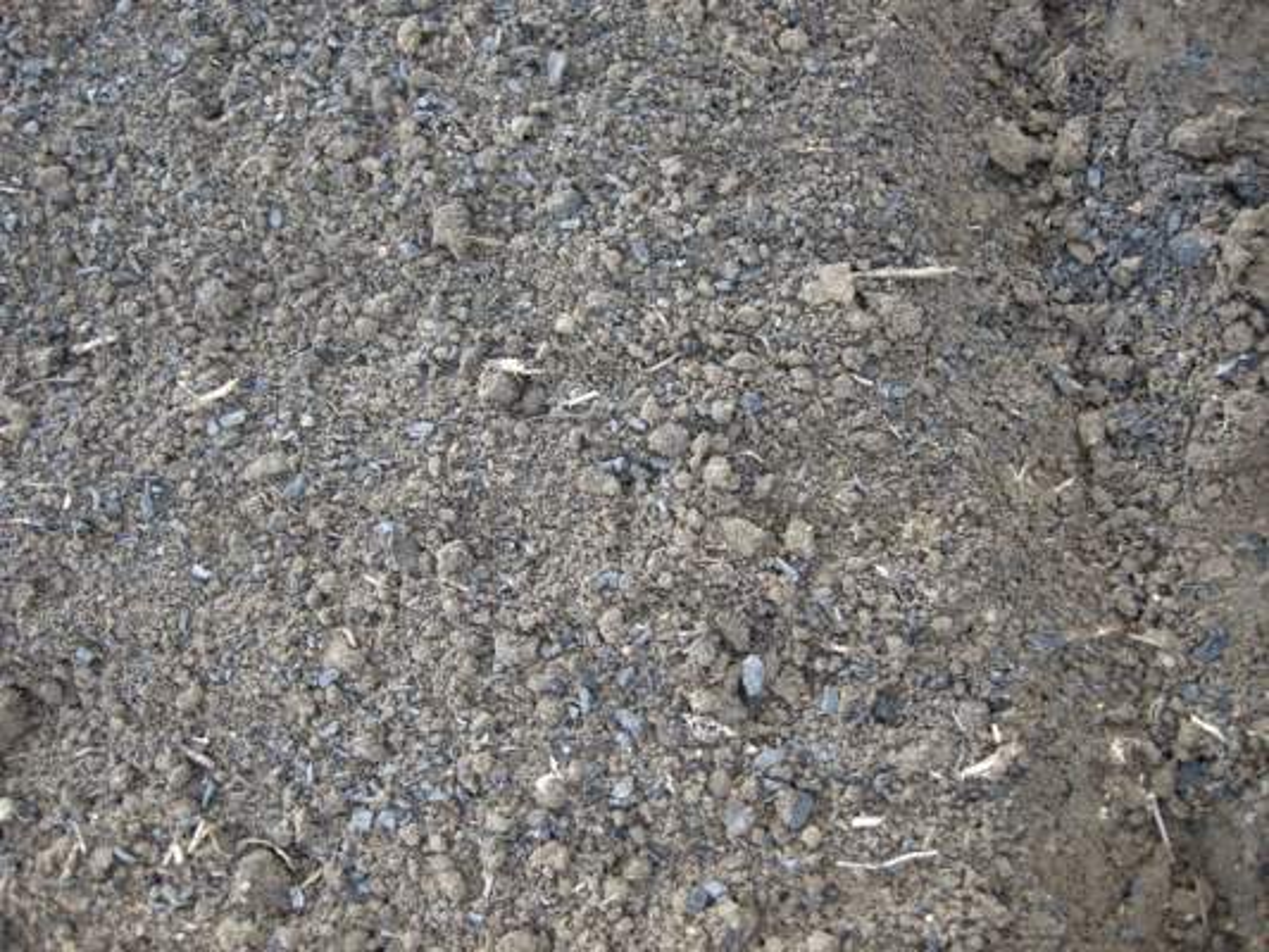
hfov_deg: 52.6
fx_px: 1283
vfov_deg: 40.7
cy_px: 476
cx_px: 634
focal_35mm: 35
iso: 336
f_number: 2.7
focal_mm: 7.5
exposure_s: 1/129
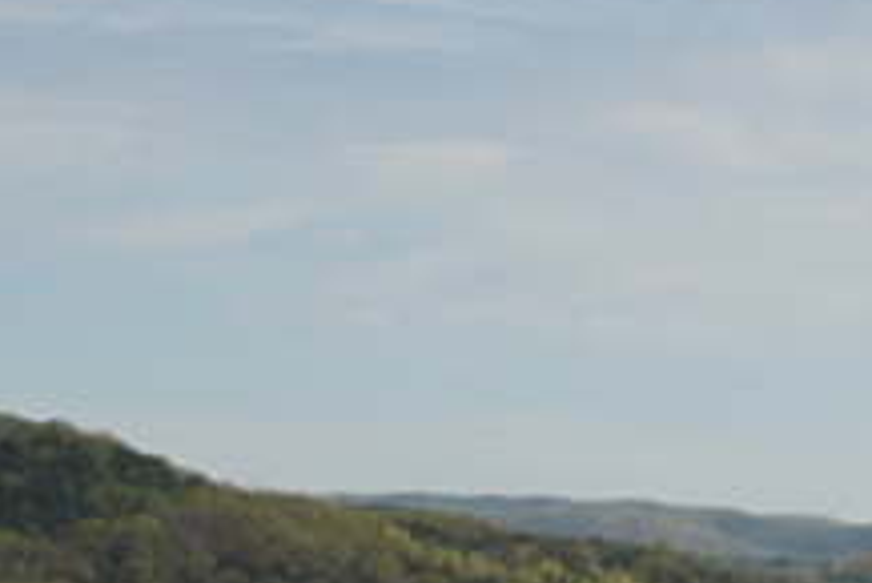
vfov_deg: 7.7
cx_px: 1214
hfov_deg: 11.7
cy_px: 1248
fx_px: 4120
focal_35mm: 170
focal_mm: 24
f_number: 4
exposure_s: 1/1600
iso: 100
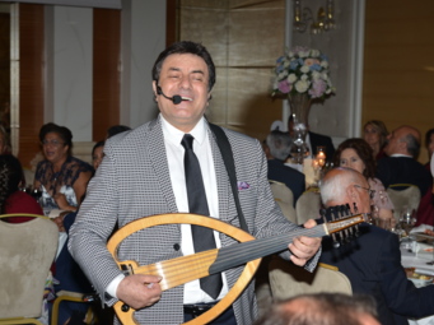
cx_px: 204
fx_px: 989
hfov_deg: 24.7
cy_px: 158
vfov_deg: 18.6
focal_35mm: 79
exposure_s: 1/60
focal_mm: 70
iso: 640
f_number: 6.3
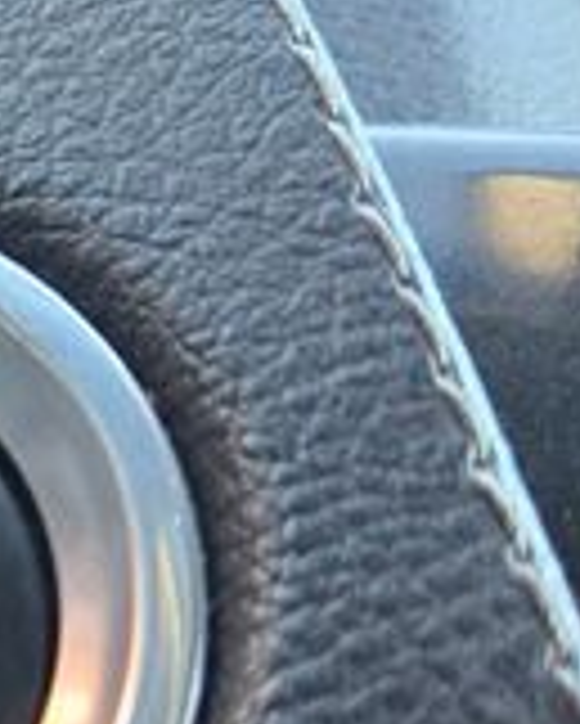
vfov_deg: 21.0
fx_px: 1908
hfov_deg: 15.7
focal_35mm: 89
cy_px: 670
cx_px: -328
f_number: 1.8
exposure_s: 1/120
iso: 320
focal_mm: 5.4
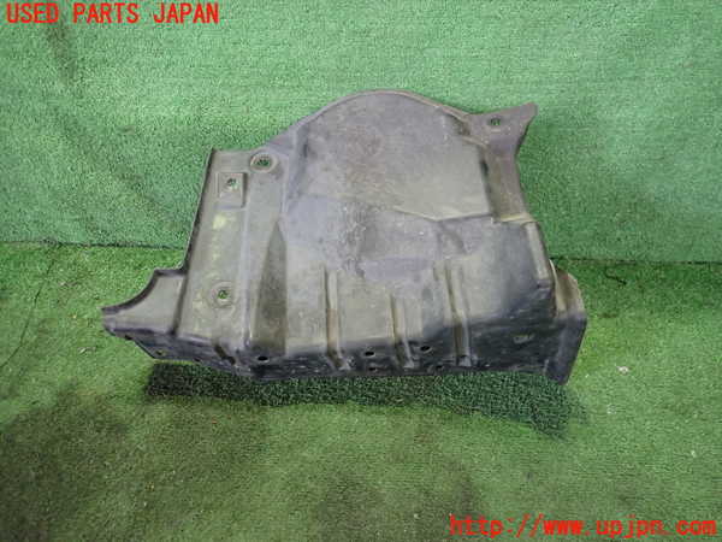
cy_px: 271
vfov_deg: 54.9
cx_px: 361
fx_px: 521
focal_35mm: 25
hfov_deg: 69.4
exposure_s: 1/30
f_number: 2
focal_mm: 4.5
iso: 500
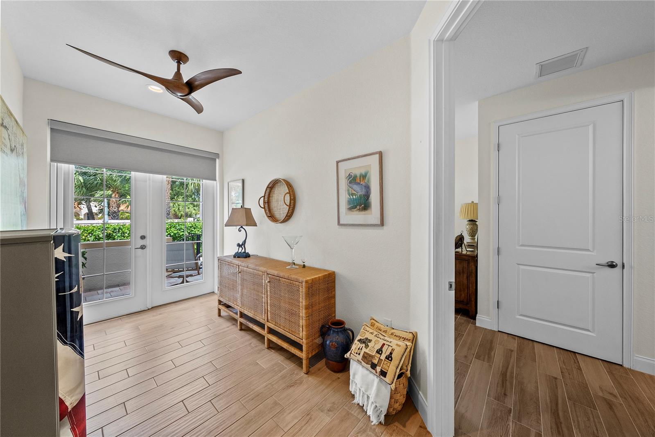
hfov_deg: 112.6
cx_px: 328
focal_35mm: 12
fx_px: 218
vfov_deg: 90.1
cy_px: 218
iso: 640
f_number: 8
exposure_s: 1/13
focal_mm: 12
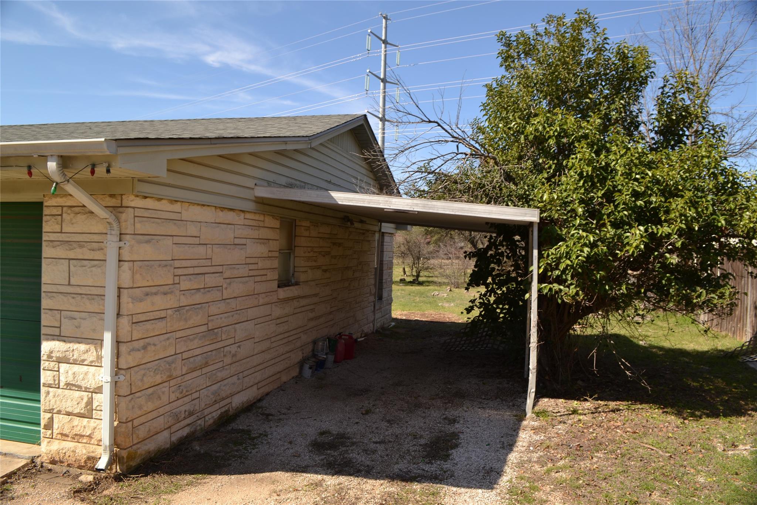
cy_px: 252
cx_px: 378
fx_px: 568
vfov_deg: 47.9
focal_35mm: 27
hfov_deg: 67.4
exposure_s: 1/160
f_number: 6.3
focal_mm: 18
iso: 100
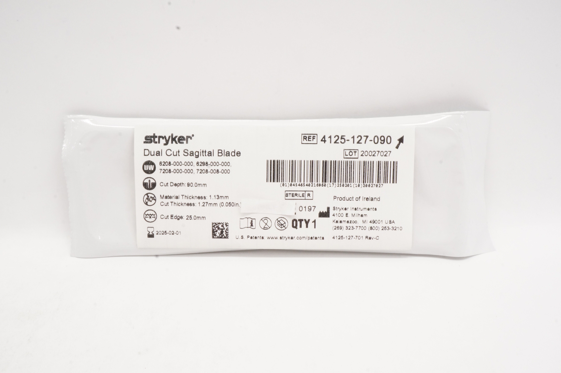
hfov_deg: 53.2
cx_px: 280
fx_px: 560
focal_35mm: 36
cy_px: 186
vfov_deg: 36.8
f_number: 22
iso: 1600
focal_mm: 24
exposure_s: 1/15
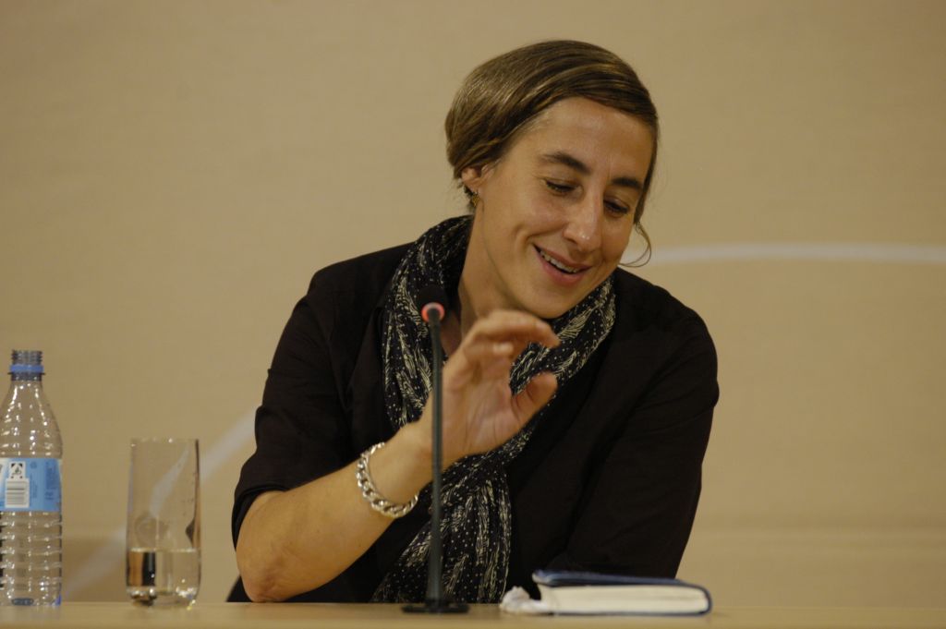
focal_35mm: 248
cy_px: 314
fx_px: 6498
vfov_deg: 5.5
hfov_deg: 8.3
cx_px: 473
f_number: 3.2
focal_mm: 165
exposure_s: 1/125
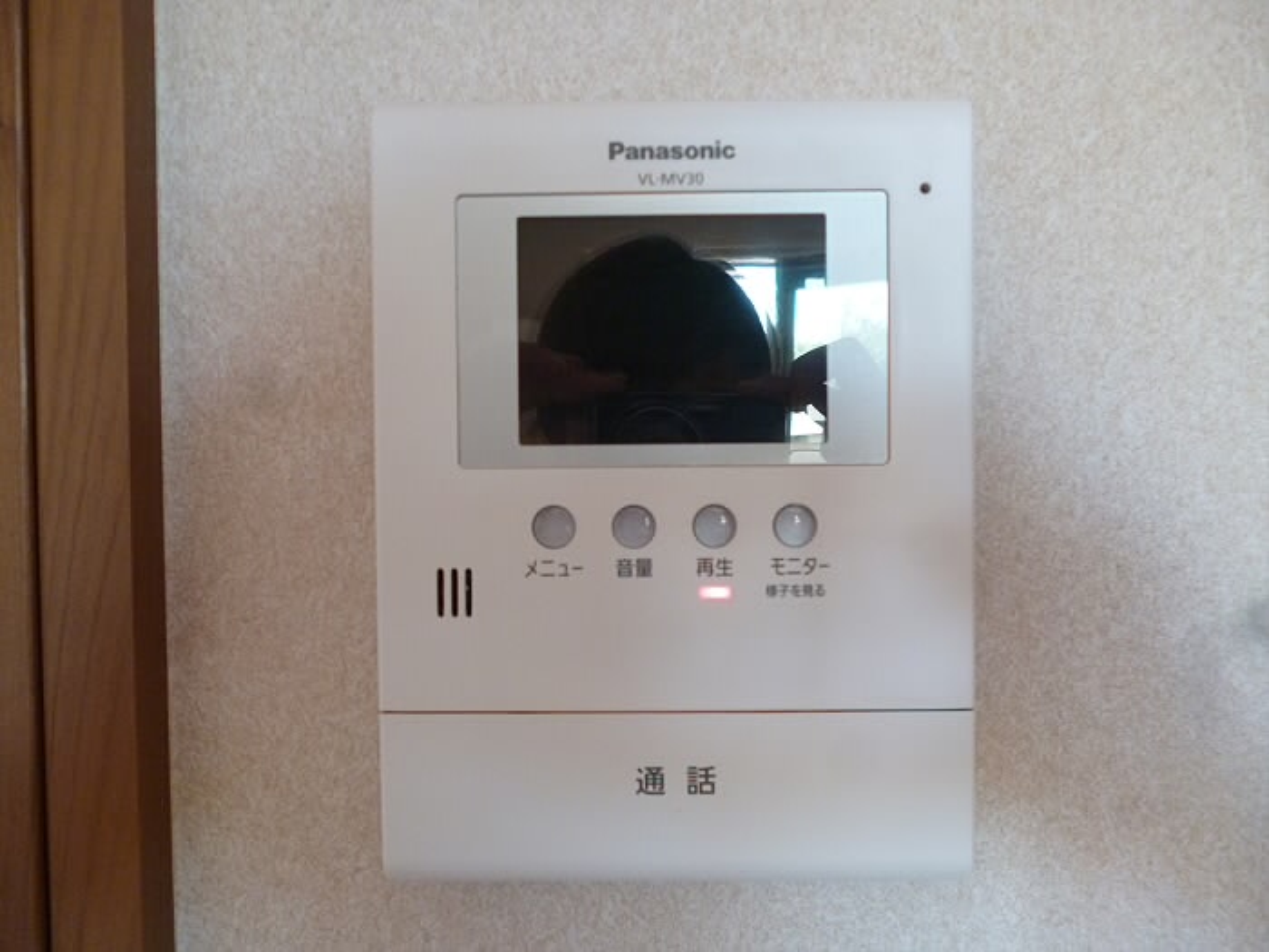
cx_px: 634
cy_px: 476
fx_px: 1026
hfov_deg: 63.4
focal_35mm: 28
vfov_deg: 49.7
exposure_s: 1/20
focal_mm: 5
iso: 400
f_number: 3.1
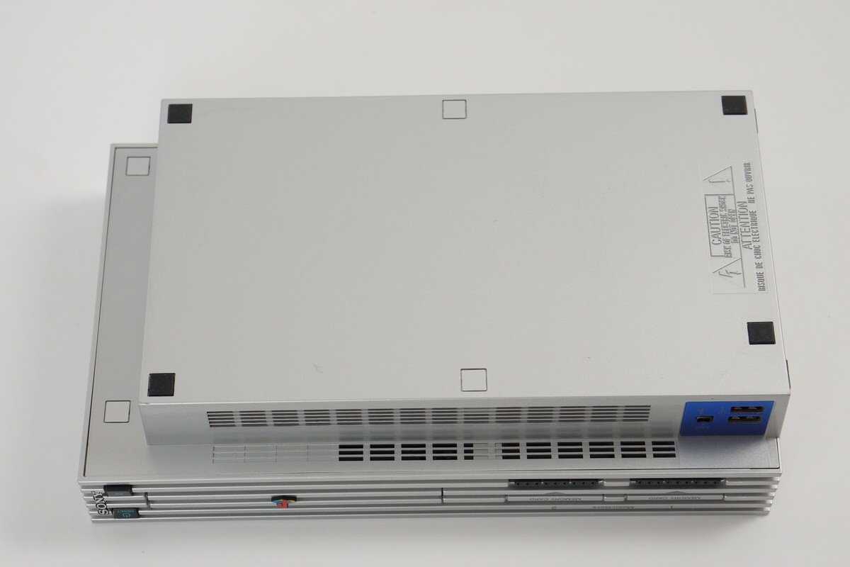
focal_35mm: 75
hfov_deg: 27.0
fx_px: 1771
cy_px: 284
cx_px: 425
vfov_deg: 18.2
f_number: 6.3
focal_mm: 50
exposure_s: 1/80
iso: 640
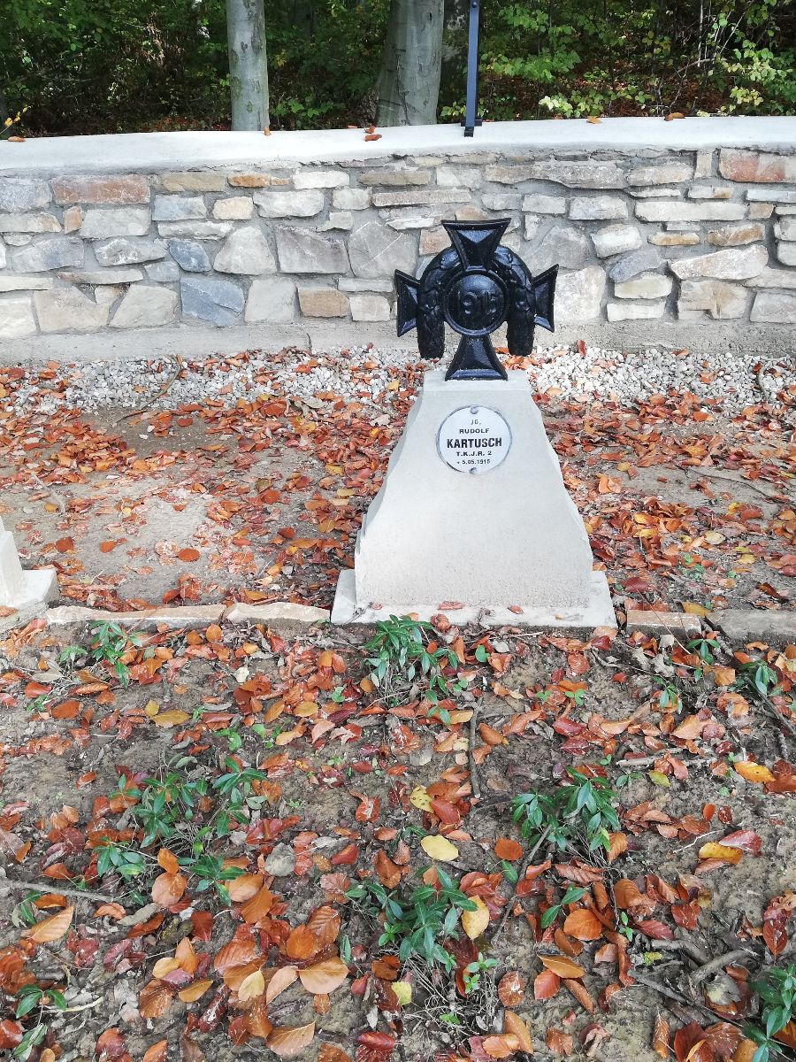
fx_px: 950
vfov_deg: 58.4
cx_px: 398
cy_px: 531
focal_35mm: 31
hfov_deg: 45.4
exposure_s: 1/100
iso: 64
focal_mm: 3.81
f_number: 2.2
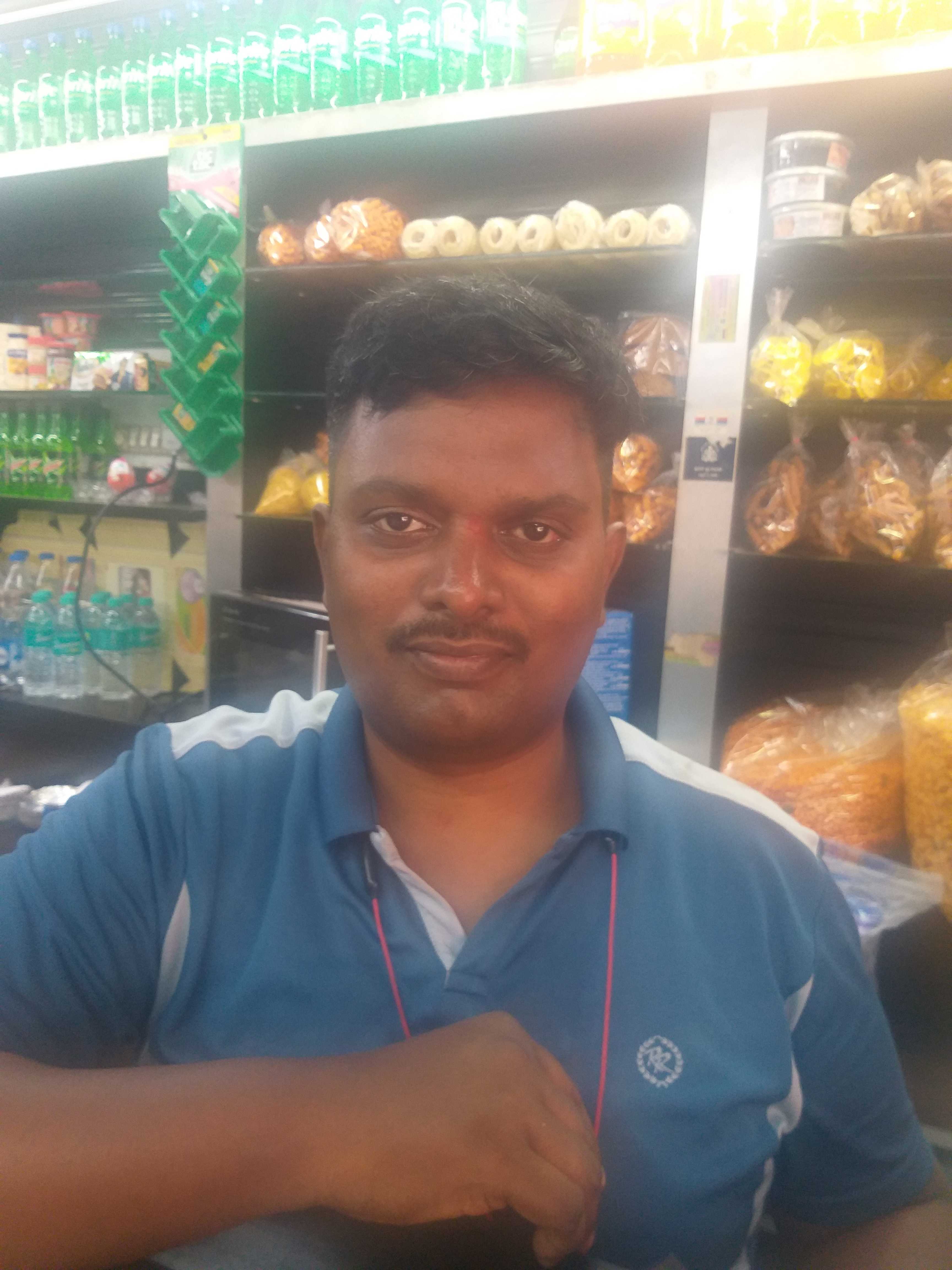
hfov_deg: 53.1
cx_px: 476
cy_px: 635
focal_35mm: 26
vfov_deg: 67.3
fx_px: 953
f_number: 1.7
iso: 125
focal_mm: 3.93
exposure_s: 1/33
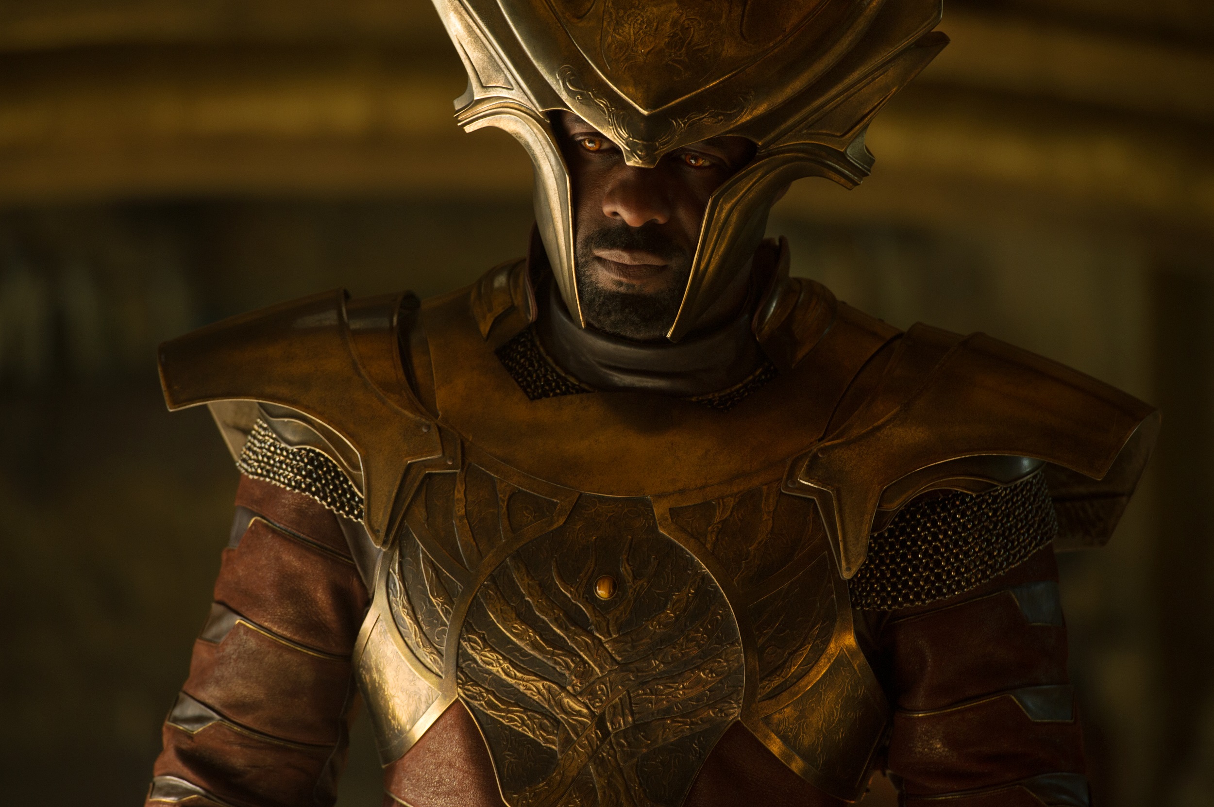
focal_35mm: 200
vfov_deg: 6.9
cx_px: 607
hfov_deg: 10.3
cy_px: 404
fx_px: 6739
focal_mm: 200
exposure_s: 1/125
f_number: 4
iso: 800
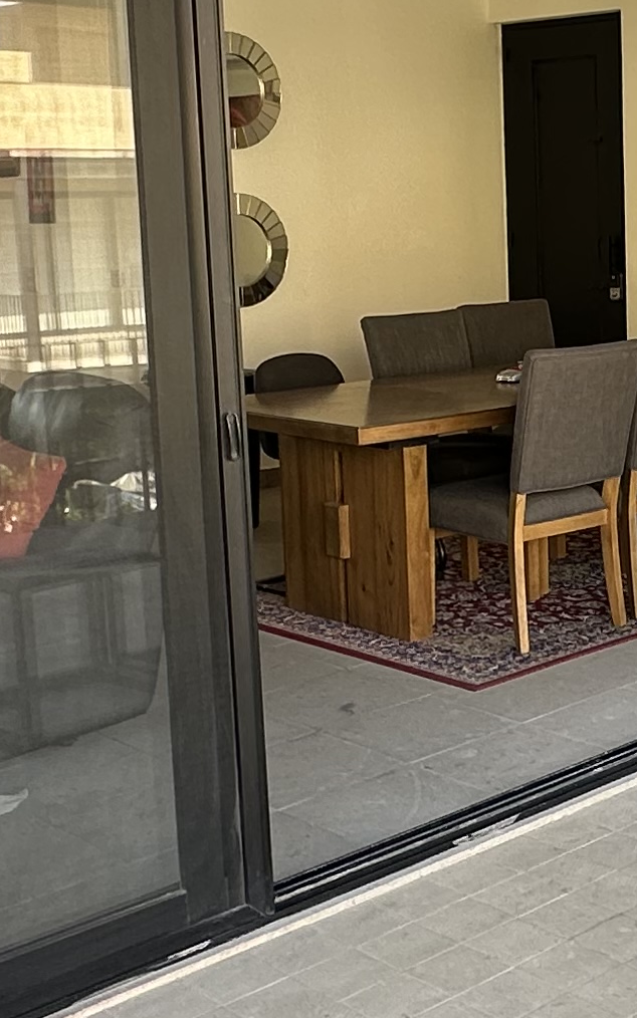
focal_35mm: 59
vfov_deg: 34.4
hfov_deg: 21.0
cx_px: 683
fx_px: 1638
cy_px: 400
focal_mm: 2.22
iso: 40
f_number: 2.2
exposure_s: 1/99
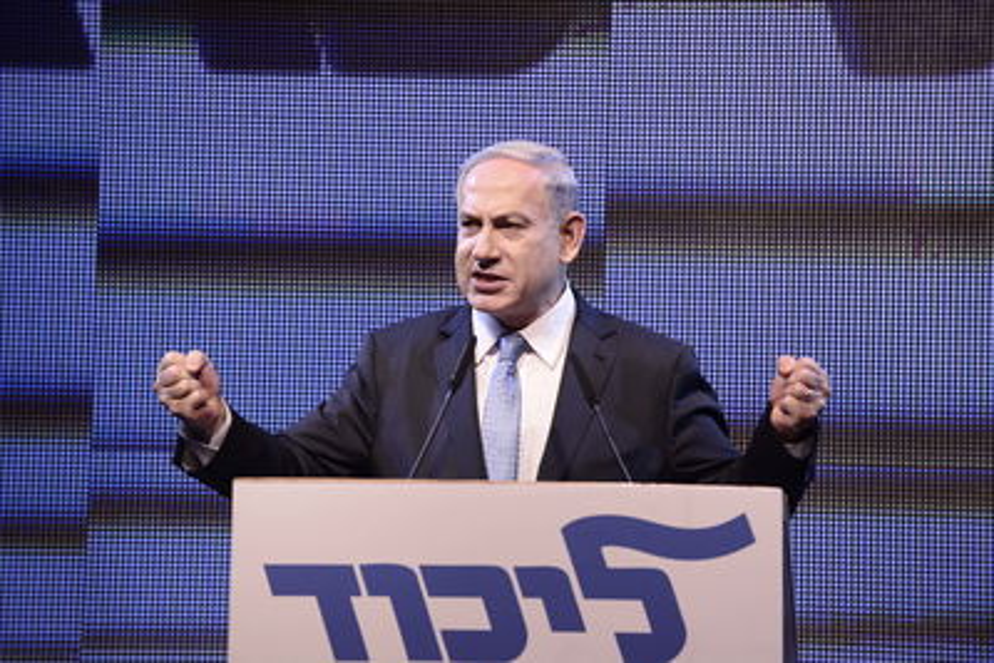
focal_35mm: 200
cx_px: 497
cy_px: 332
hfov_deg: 10.3
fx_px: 5524
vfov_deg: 6.9
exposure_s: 1/1250
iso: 1250
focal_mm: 200
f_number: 4
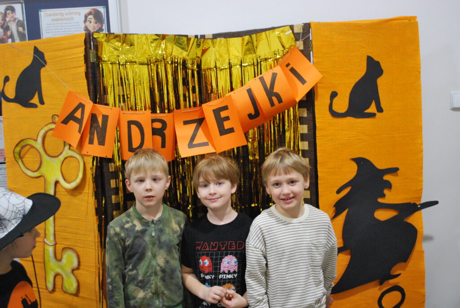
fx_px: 537
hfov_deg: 46.4
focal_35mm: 42
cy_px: 154
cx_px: 230
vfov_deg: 32.0
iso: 1600
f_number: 4.5
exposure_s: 1/30
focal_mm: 28
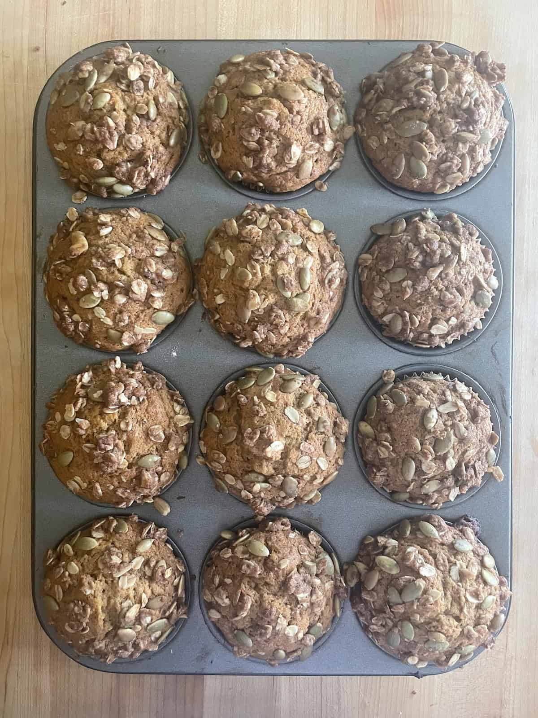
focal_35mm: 26
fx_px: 539
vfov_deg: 67.3
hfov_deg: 53.1
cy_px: 359
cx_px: 269
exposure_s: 1/45
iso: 500
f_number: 1.6
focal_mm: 4.2
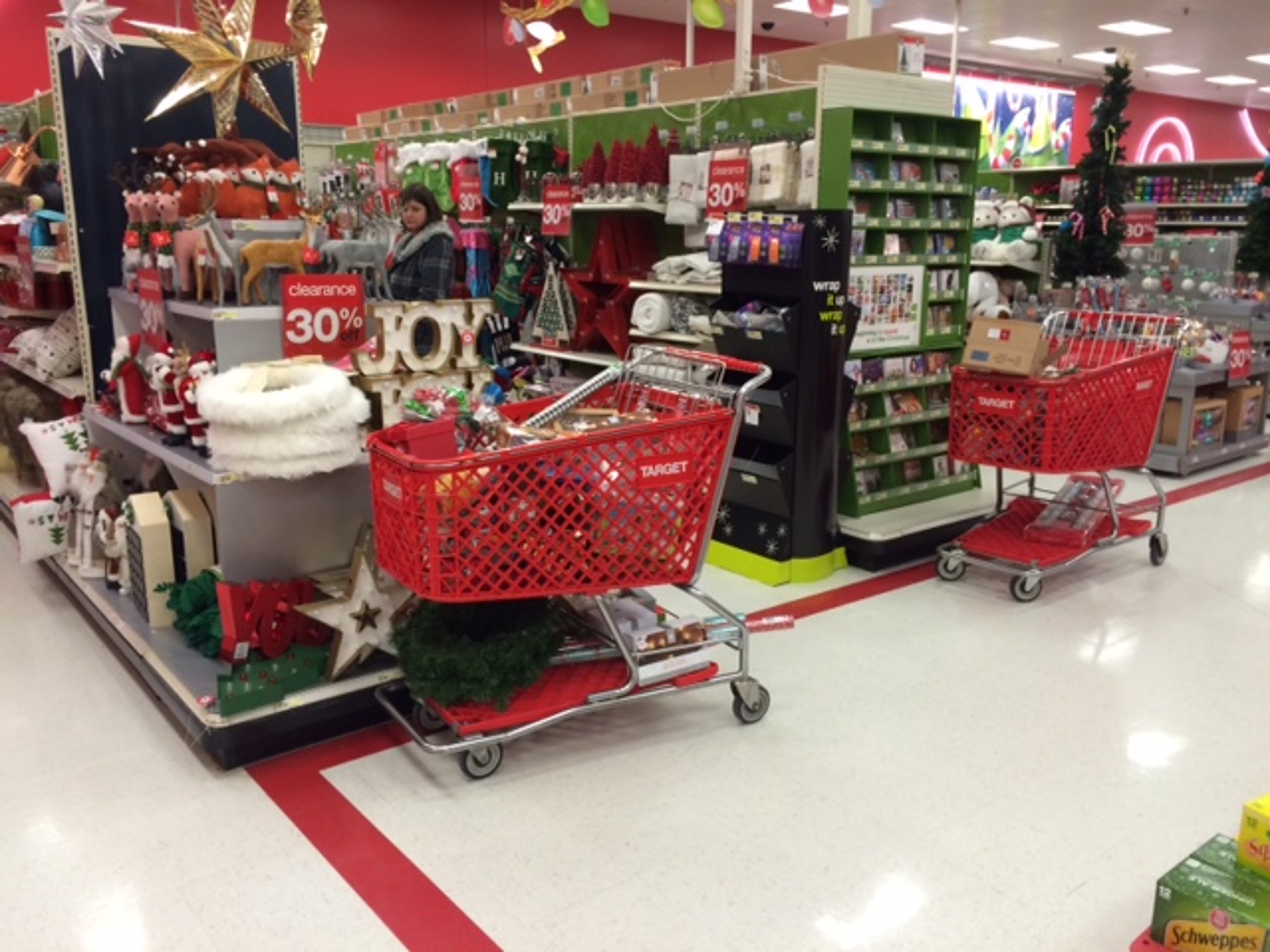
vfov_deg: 48.2
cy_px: 476
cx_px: 635
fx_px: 1064
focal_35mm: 29
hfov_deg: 61.7
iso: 80
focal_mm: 4.15
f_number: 2.2
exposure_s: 1/30
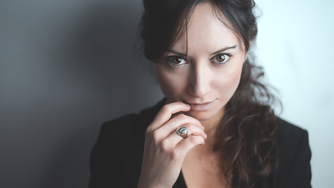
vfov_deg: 21.4
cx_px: 165
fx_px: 496
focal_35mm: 56
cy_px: 100
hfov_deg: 37.2
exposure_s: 1/1000
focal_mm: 50
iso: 400
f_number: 1.8
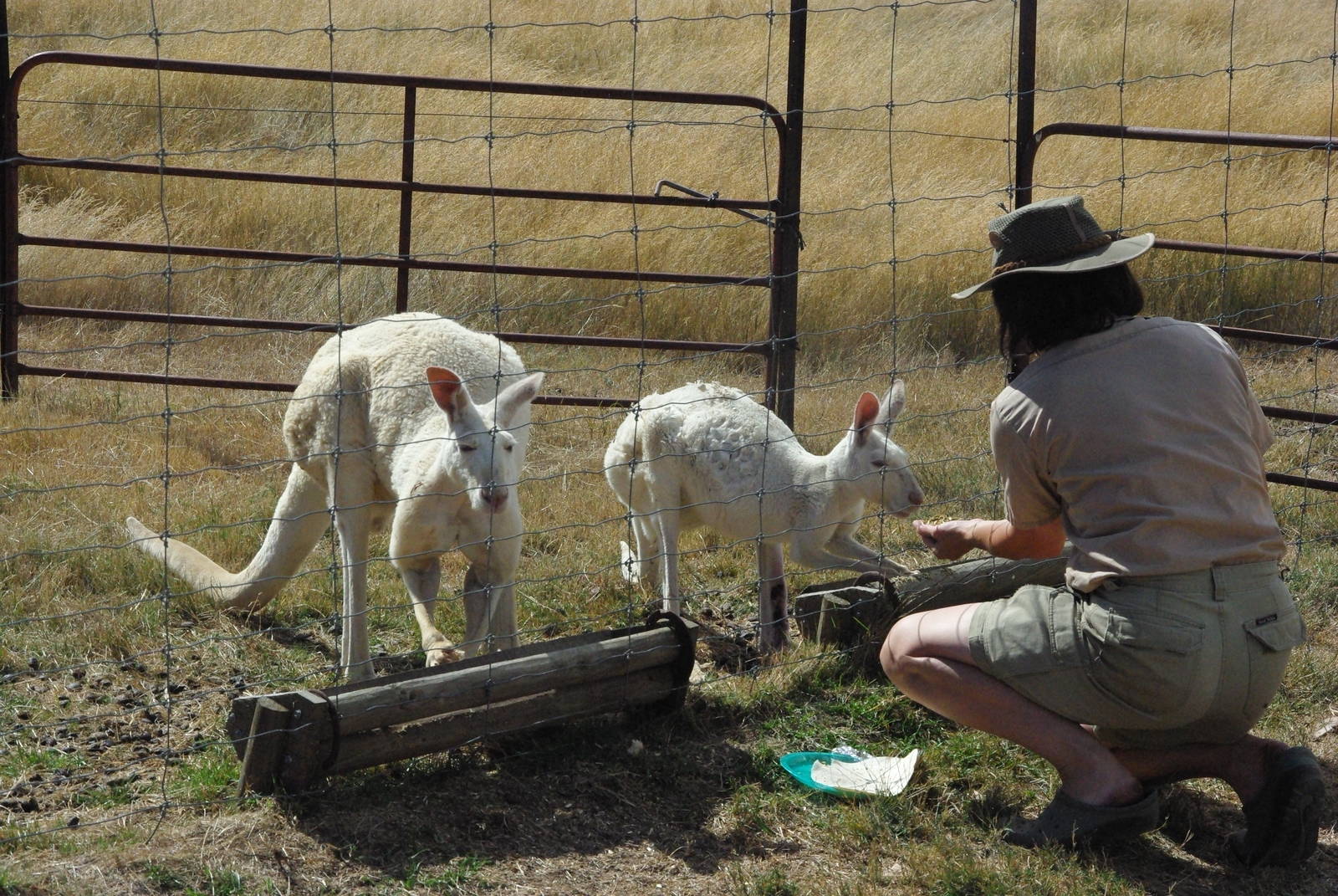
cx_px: 669
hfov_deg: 21.7
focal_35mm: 94
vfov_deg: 14.6
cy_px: 448
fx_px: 3498
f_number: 11
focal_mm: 63
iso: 1600
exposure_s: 1/2000
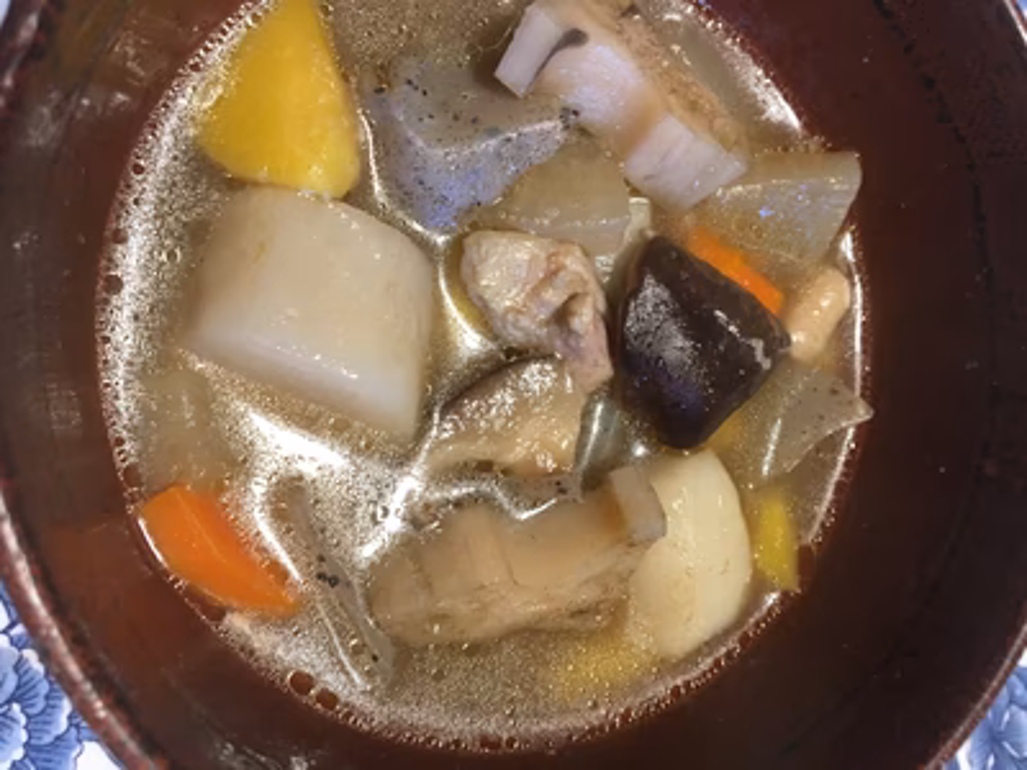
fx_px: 860
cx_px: 514
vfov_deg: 48.2
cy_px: 385
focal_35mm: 29
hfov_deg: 61.7
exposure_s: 1/30
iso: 100
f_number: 2.2
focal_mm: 4.15
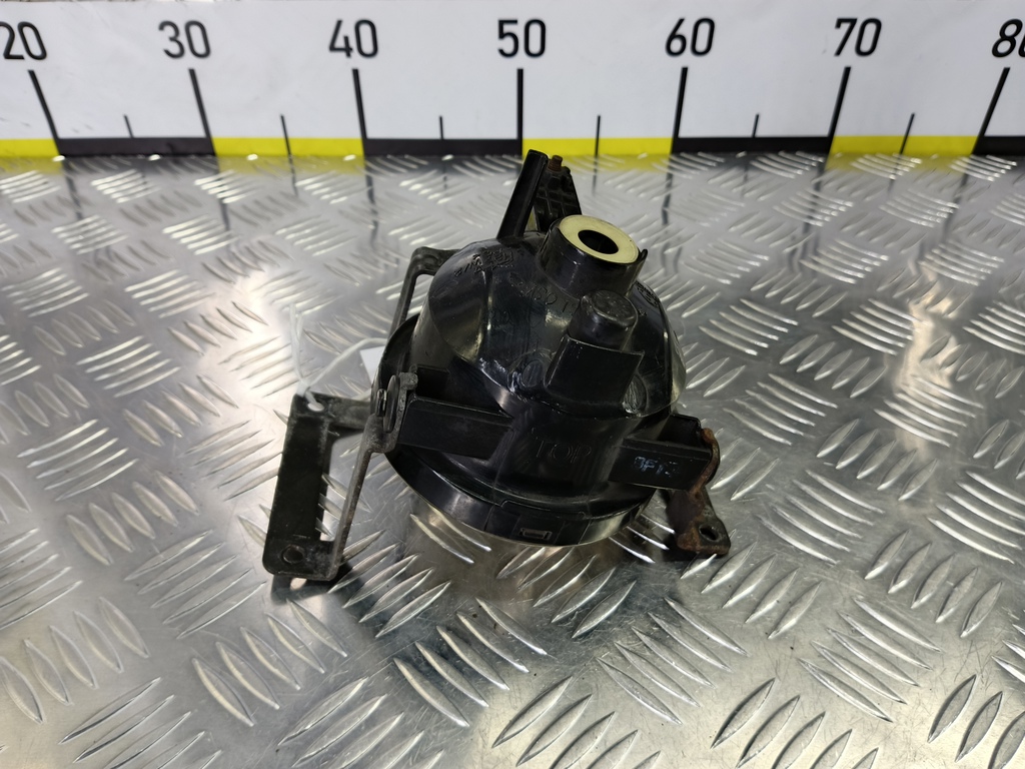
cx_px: 512
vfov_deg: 58.9
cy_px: 384
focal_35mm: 23
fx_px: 681
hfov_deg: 73.9
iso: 127
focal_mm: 4.11
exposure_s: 1/33.3
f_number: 1.6
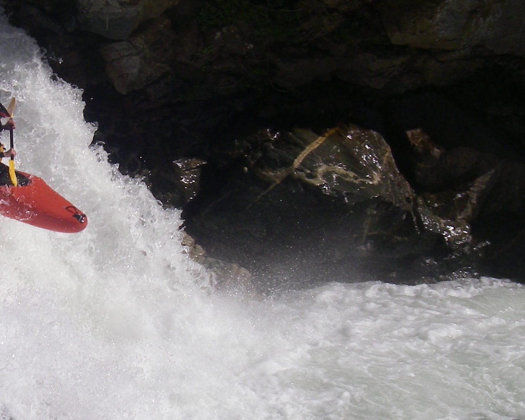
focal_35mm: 108
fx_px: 1678
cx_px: 73
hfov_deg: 17.6
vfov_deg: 14.3
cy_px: 237
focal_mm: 8.1
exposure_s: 1/500
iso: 64
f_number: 7
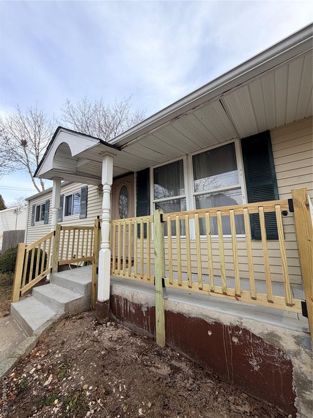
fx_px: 169
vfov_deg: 102.1
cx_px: 156
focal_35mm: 14
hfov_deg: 85.7
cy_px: 209
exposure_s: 1/694
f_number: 2.2
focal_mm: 2.22
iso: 40
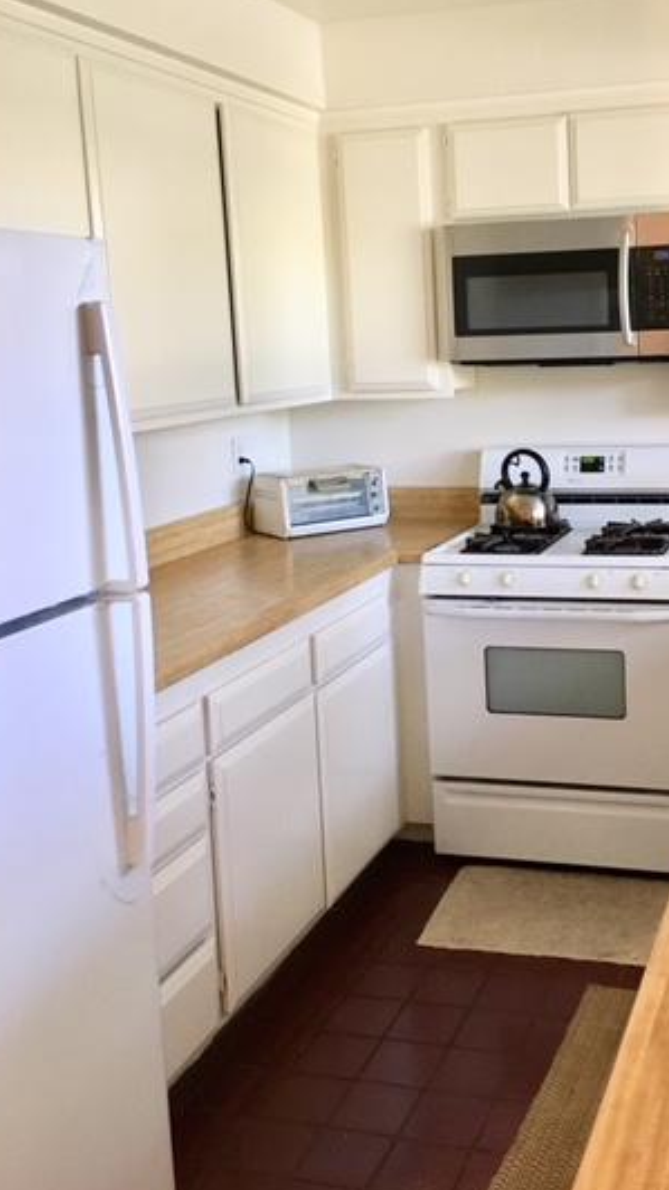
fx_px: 1199
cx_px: 508
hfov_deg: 30.6
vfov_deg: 52.5
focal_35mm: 38
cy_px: 490
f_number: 2.2
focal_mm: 4.15
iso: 125
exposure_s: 1/30
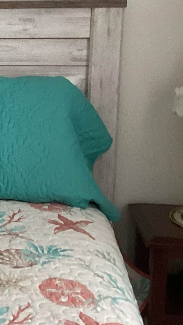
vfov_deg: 22.9
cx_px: -144
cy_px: 124
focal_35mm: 93
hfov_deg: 12.0
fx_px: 802
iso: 200
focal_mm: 3.3
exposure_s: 1/60
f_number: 2.4
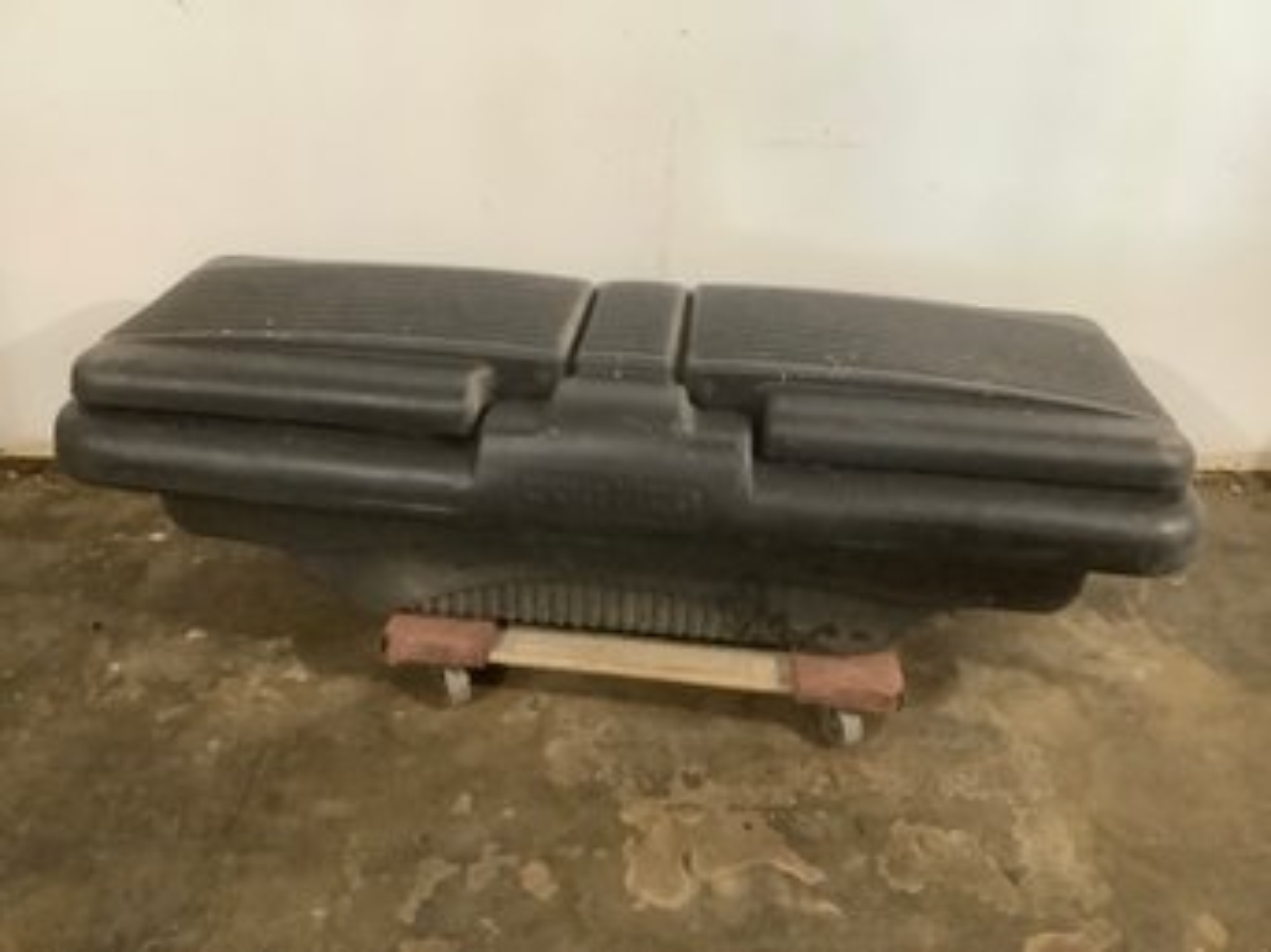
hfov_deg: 58.4
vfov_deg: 45.4
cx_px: 636
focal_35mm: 31
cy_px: 476
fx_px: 1138
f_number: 2.4
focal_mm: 3.3
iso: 500
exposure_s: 1/30
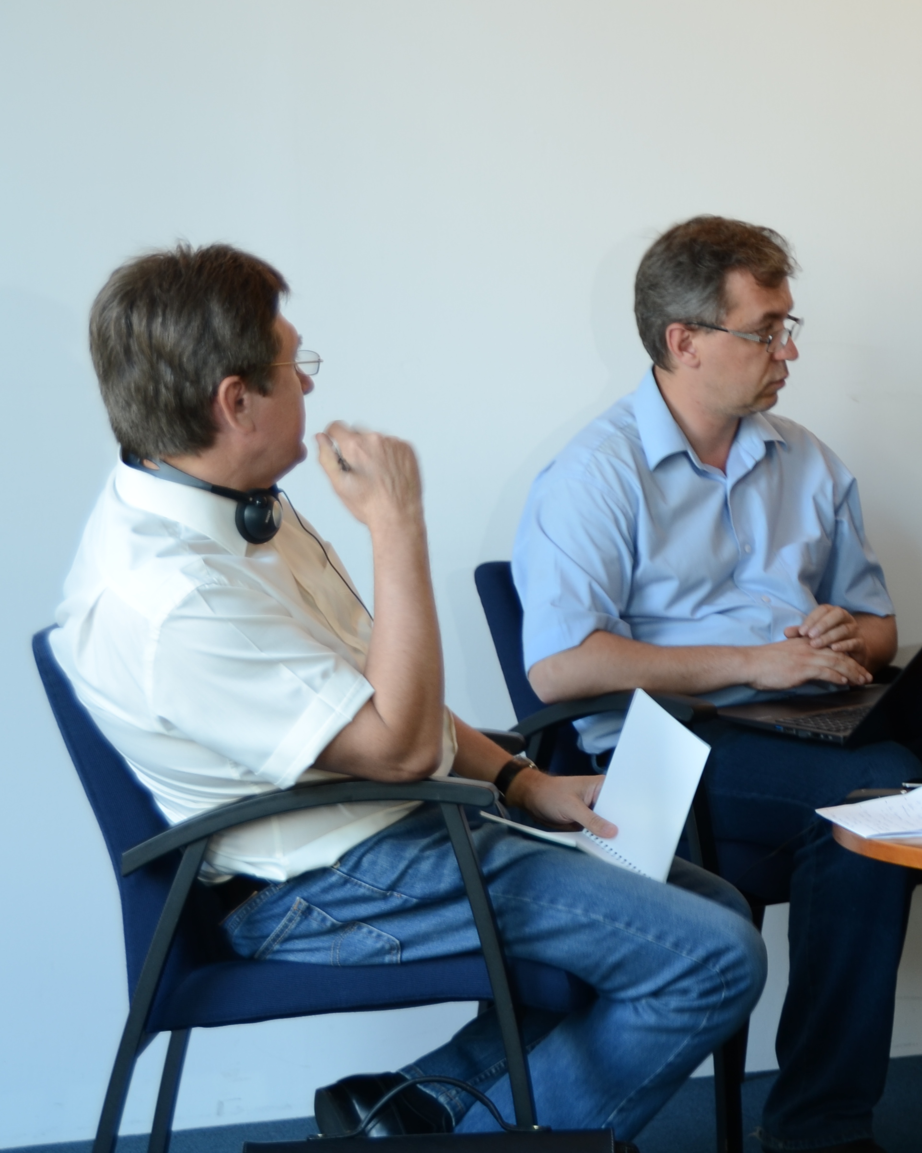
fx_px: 4126
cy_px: 626
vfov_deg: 15.9
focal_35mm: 121
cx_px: 1166
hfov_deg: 12.4
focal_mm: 42
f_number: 4.5
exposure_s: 1/8
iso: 100
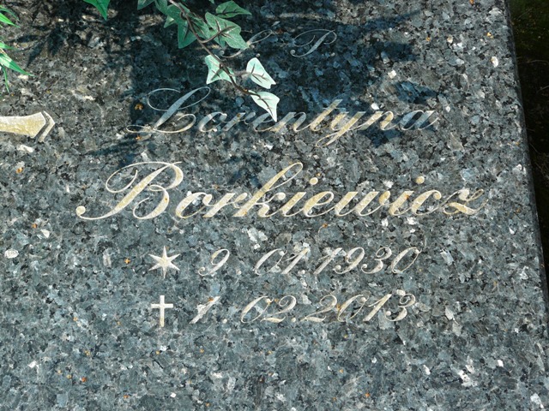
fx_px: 1332
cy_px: 206
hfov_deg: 23.3
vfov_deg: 17.6
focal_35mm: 84
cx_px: 274
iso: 100
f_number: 5.6
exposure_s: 1/250
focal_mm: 14
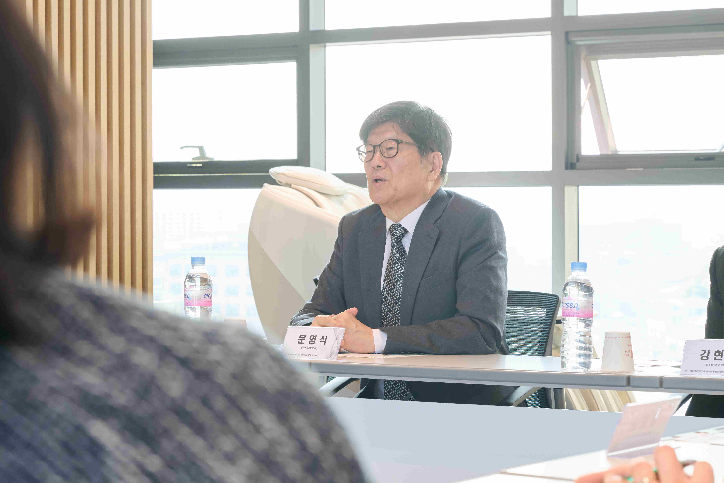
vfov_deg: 14.0
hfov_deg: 20.8
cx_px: 457
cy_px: 223
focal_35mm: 98
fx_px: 1971
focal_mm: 70
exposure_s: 1/125
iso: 1000
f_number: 8
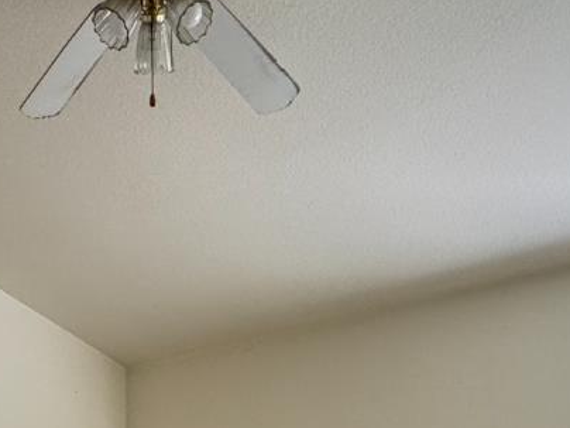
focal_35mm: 52
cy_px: 632
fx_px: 856
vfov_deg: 23.0
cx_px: 135
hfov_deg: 35.9
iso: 250
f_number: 2.2
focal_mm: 2.22
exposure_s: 1/99
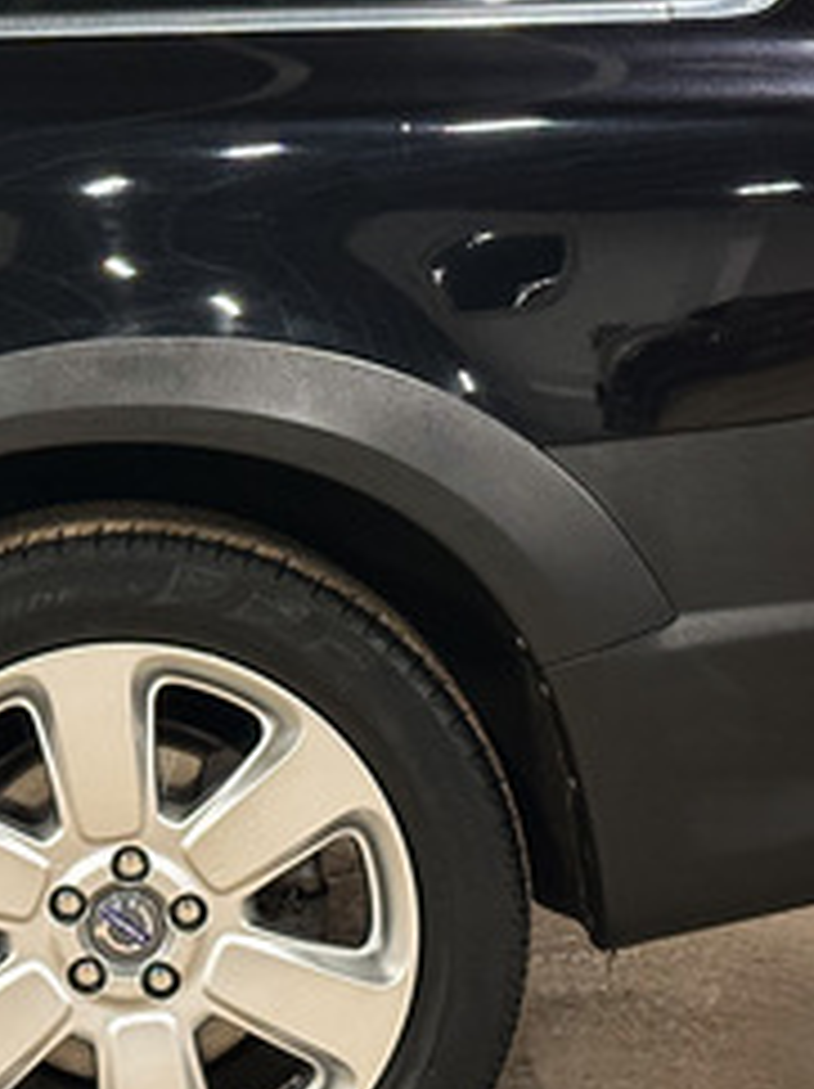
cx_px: -130
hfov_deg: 11.3
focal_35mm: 129
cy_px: 302
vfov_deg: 15.2
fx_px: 4052
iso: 320
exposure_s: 1/35
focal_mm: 6.86
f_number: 1.8
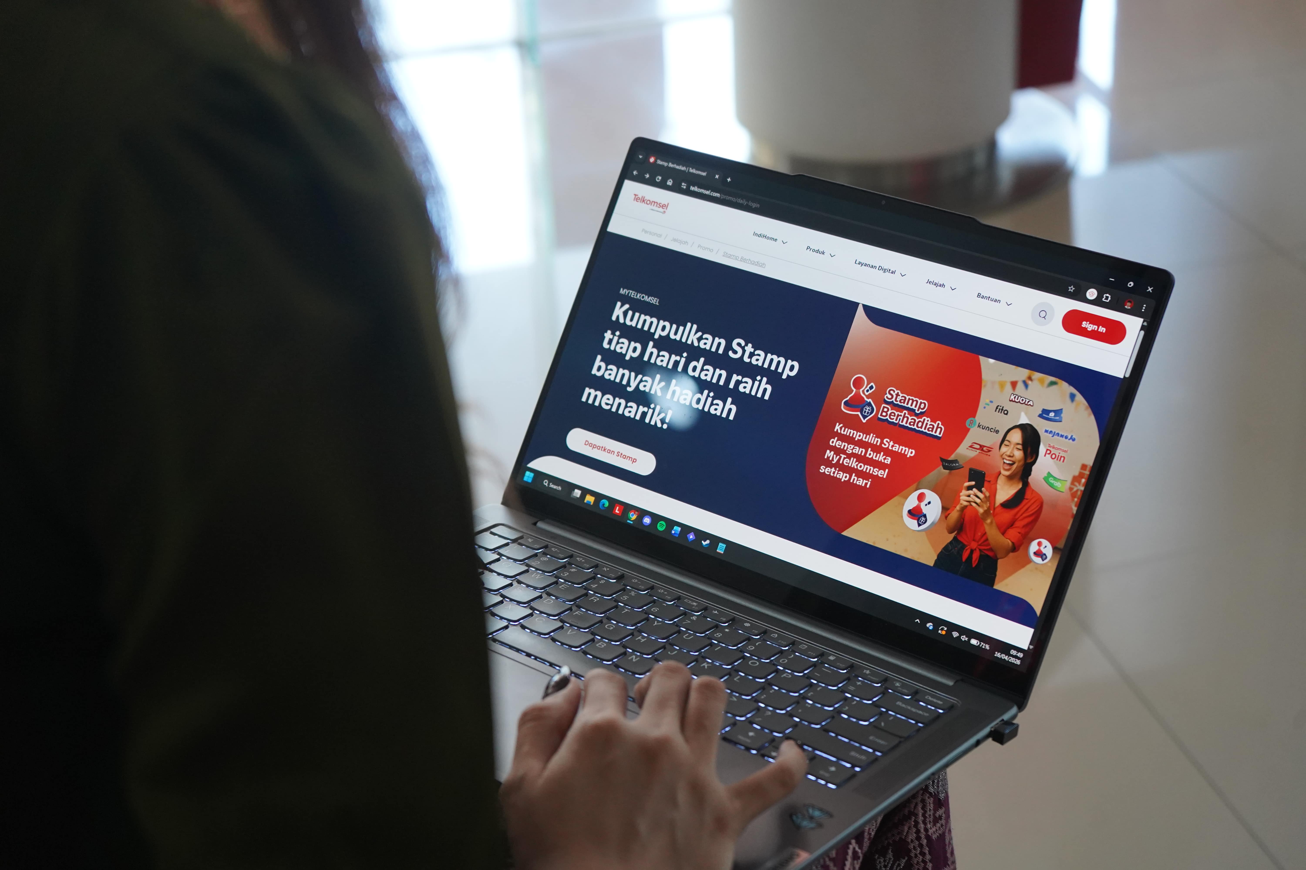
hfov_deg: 35.6
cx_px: 653
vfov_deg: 24.2
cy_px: 435
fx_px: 2031
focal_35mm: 56
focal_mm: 56
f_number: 5
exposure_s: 1/160
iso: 2500
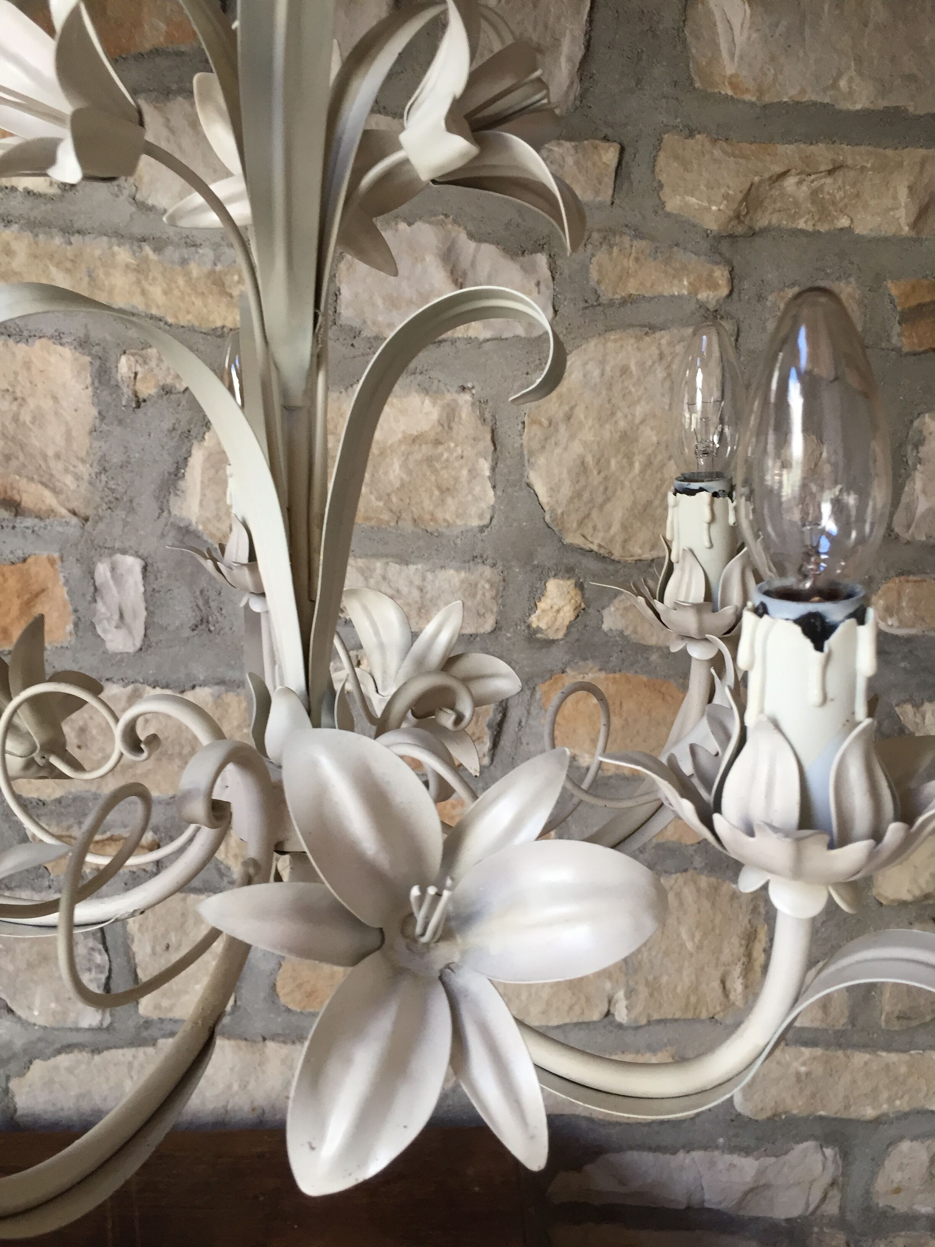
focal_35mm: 29
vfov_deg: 61.7
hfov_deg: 48.2
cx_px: 468
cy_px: 624
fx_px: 1044
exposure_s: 1/33
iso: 40
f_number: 2.2
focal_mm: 4.15
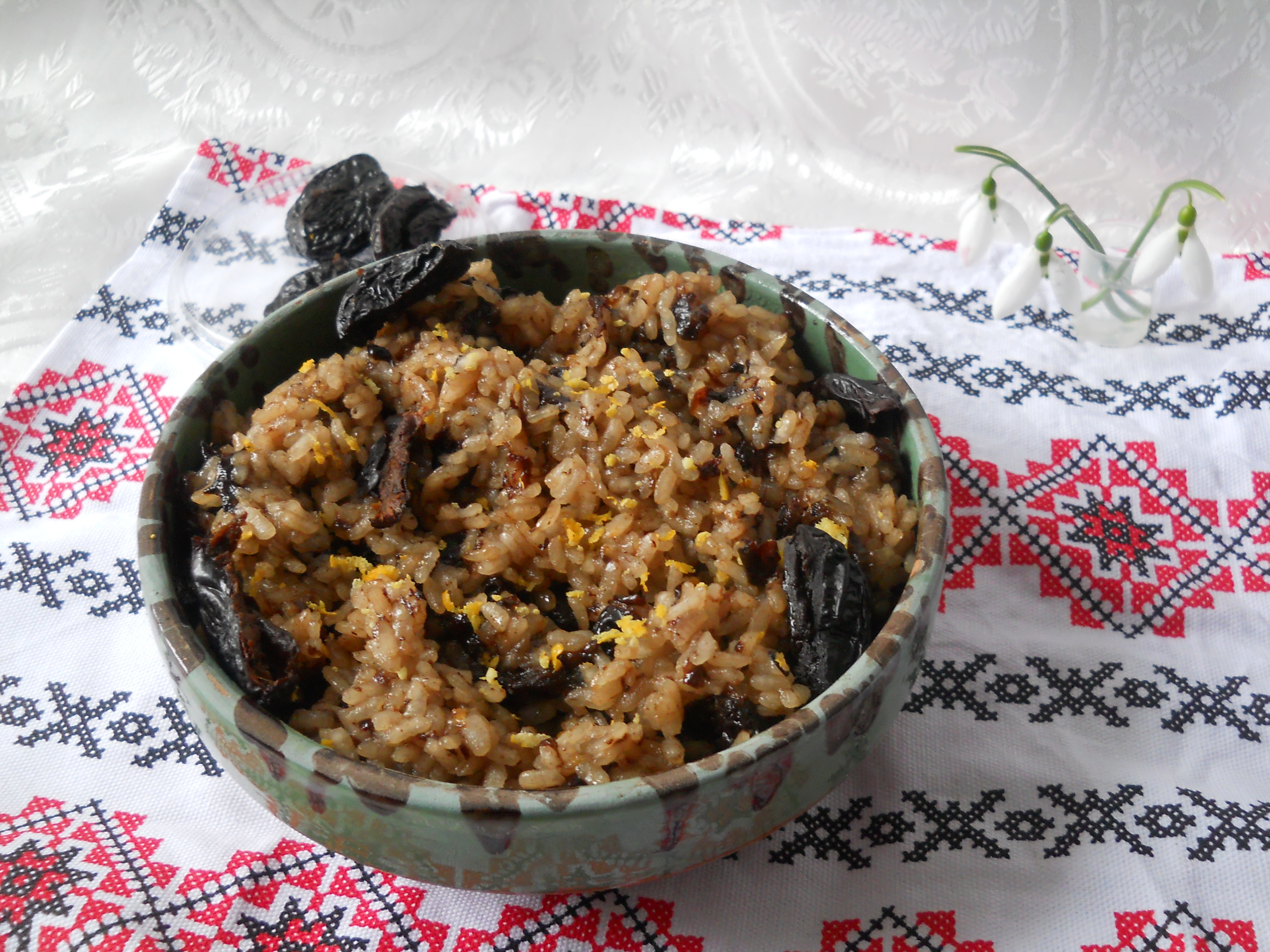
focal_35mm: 41
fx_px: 1504
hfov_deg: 45.8
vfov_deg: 35.1
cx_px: 635
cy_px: 476
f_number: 3.1
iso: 250
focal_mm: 6.72
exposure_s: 1/30
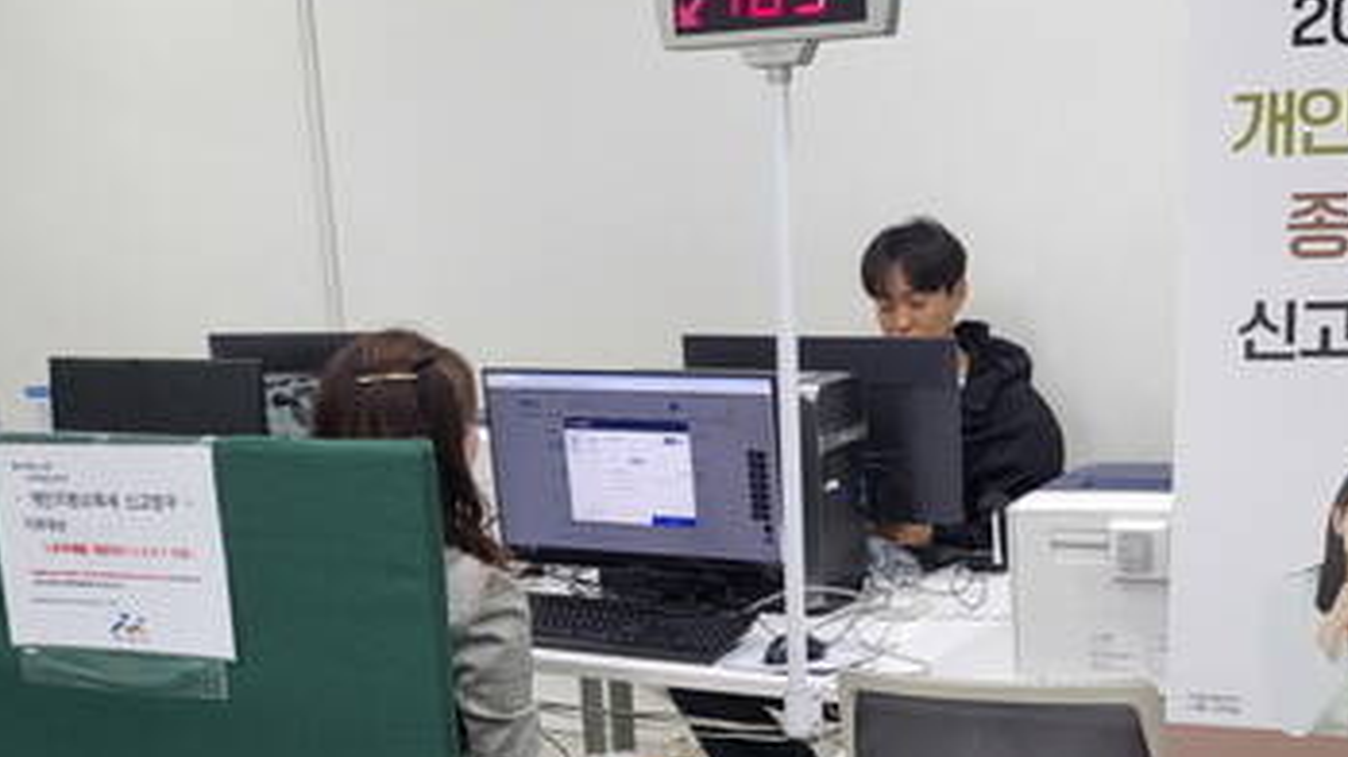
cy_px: 626
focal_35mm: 52
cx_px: 850
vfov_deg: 22.7
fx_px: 1858
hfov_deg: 39.6
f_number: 1.8
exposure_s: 1/120
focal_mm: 4.25
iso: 160
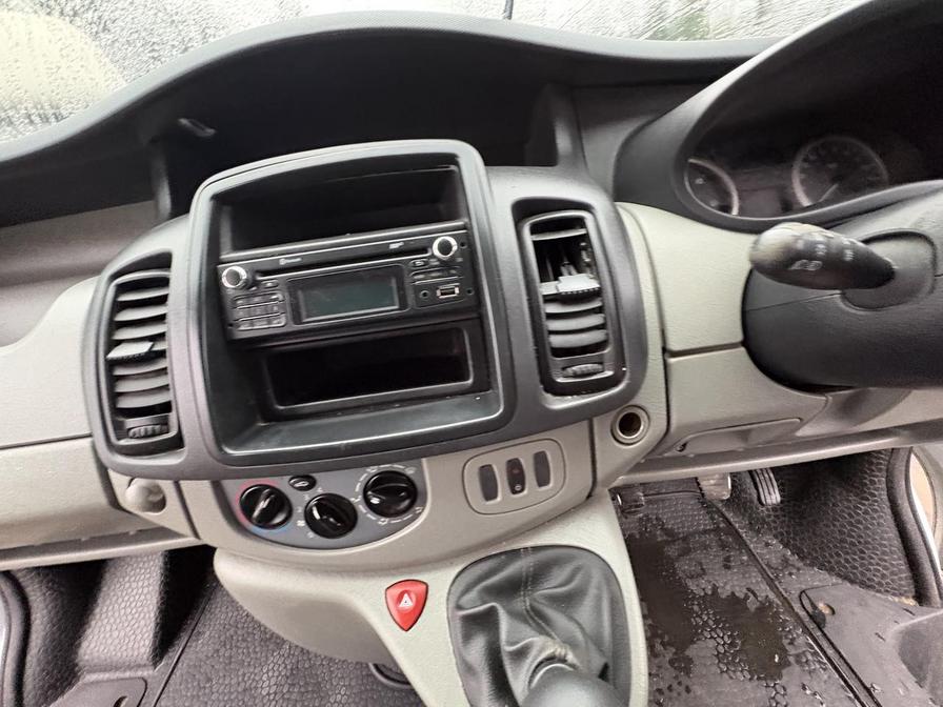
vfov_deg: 85.7
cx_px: 472
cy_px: 354
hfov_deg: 102.1
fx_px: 381
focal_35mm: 14
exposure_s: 1/46
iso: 800
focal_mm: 2.22
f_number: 2.2
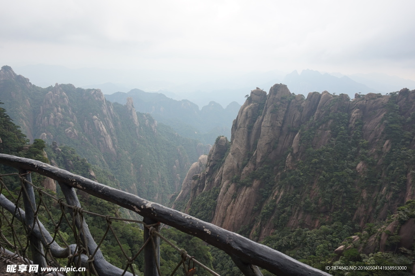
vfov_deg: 53.1
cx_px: 208
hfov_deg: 73.8
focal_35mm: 24
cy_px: 138
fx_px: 277
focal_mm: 16
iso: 100
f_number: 7.1
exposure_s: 1/100
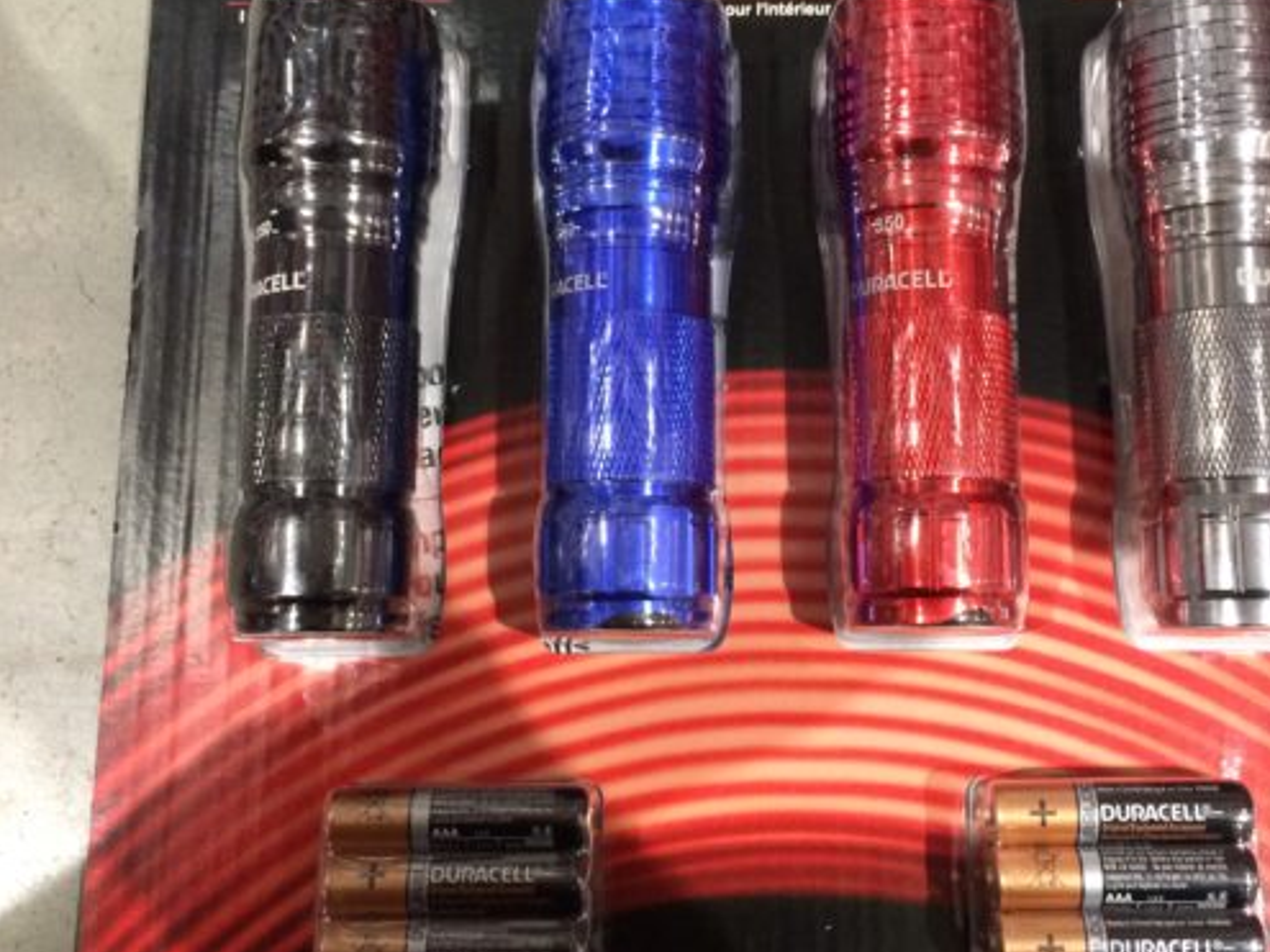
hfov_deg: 41.9
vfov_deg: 32.1
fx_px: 1651
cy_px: 377
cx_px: 754
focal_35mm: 45
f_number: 2.2
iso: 250
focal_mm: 4.15
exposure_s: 1/30
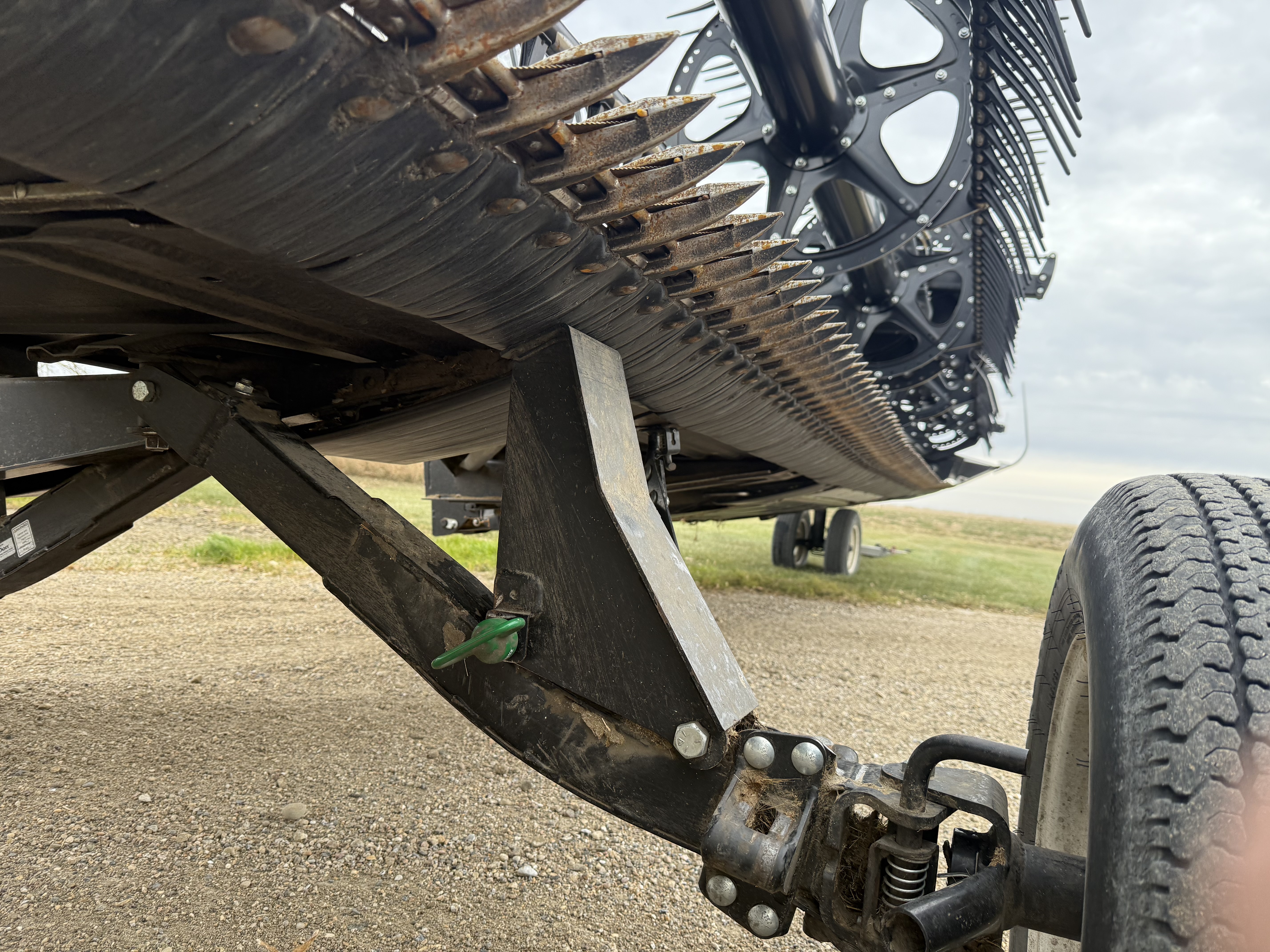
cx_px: 635
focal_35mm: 24
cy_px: 476
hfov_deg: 71.6
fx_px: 881
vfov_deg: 56.8
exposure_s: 1/377
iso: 100
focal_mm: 6.76
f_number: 1.78
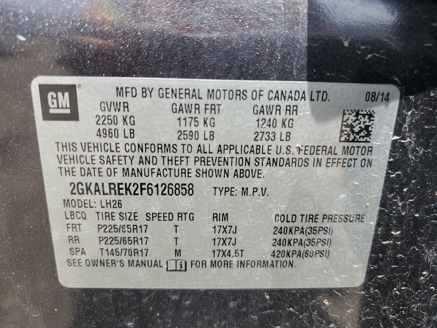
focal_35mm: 26
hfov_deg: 67.3
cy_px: 164
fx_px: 328
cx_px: 218
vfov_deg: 53.1
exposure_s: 1/455
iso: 50
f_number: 1.5
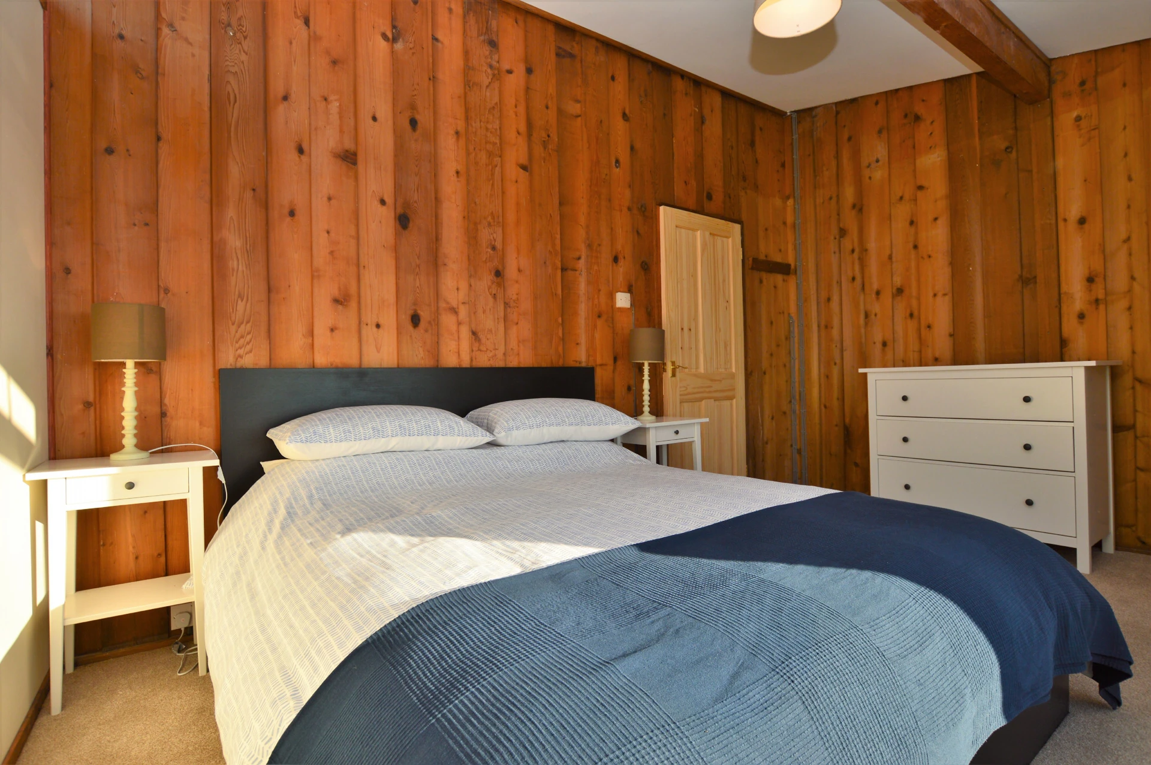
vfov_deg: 69.5
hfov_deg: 92.5
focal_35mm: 17
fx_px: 551
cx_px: 576
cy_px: 382
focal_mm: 11.5
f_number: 6.3
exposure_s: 1/160
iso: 100
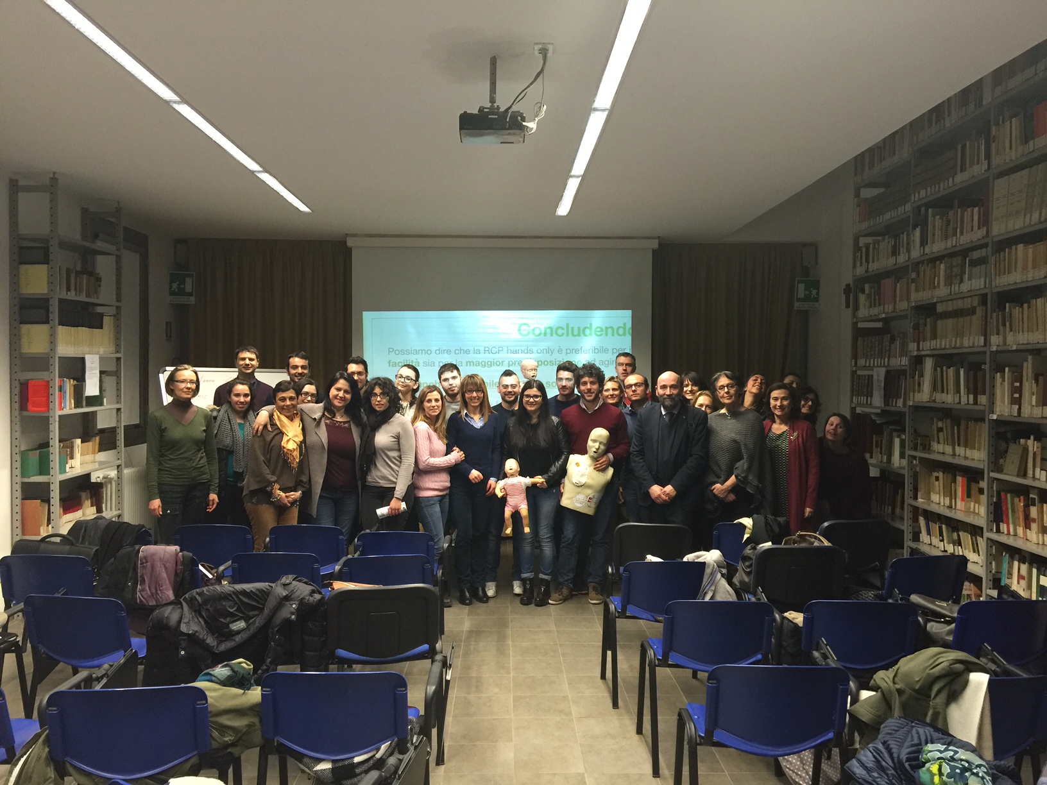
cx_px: 524
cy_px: 392
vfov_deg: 48.2
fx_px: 877
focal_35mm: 29
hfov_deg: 61.7
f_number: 2.2
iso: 100
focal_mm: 4.15
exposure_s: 1/17
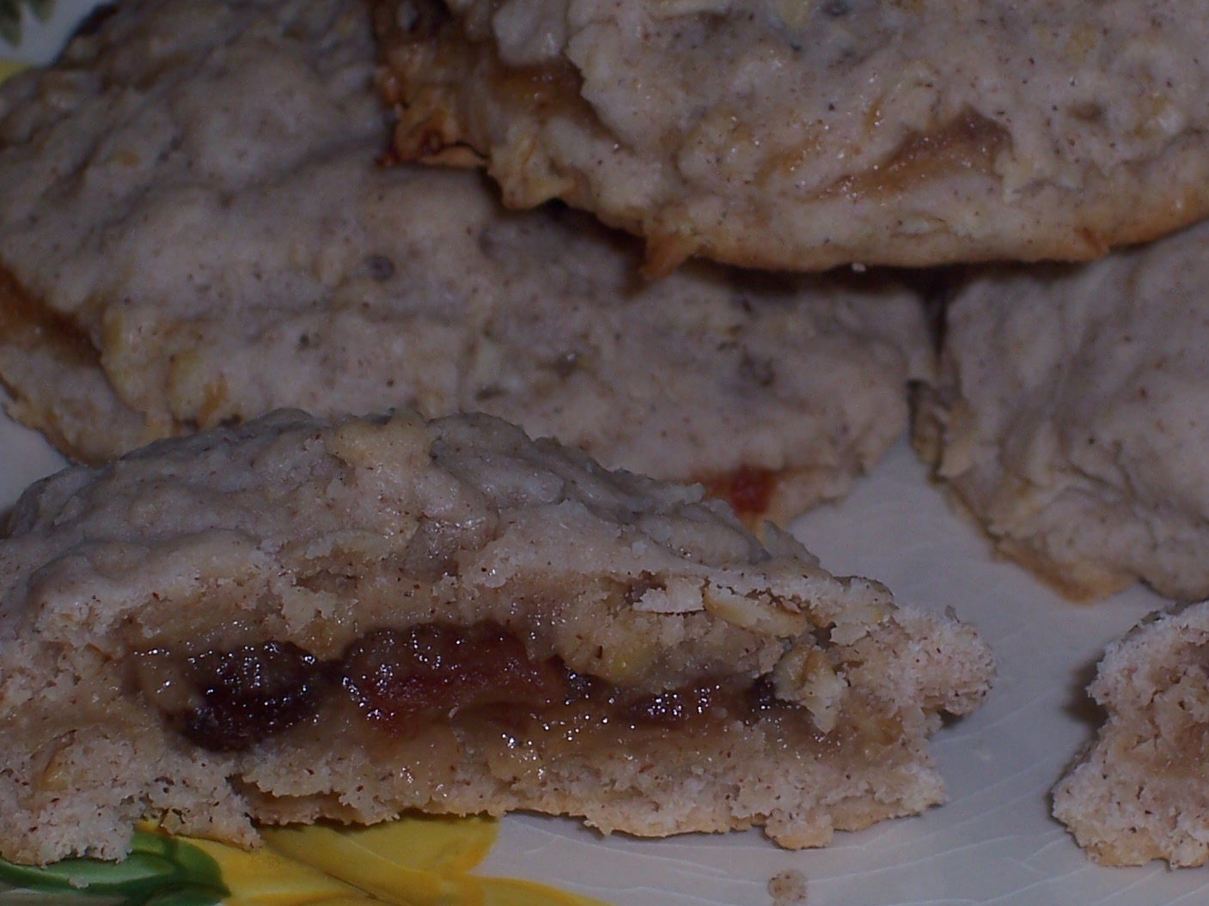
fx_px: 5832
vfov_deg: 8.9
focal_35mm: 167
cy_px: 541
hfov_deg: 11.8
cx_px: 770
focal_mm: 16.8
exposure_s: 1/90
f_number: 4.6
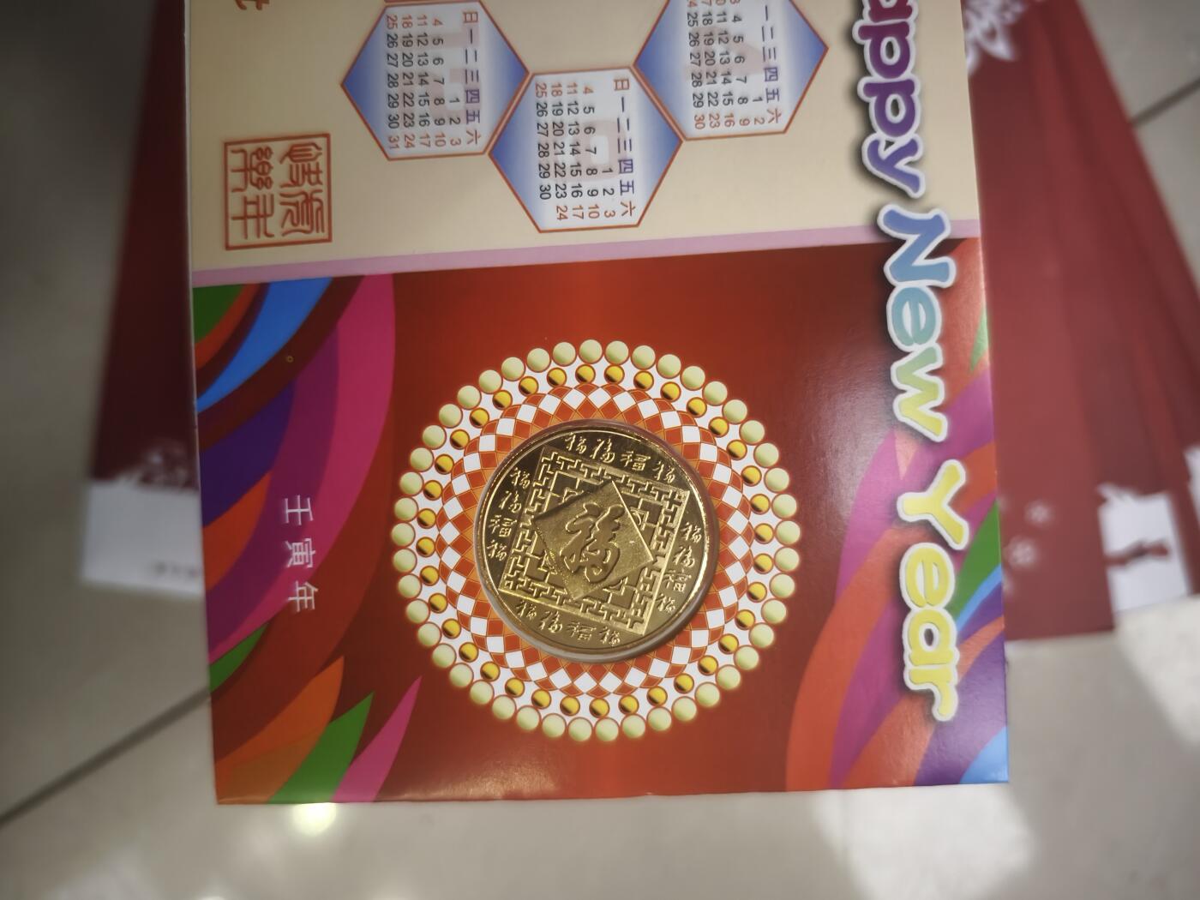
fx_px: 797
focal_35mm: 23
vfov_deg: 58.9
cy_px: 450
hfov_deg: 73.9
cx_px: 600
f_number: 1.57
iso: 2522
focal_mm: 5.6
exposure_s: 1/925
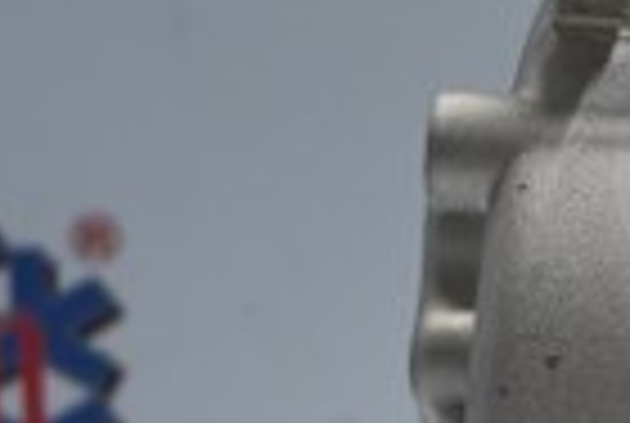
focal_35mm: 218
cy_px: 369
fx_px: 3823
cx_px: 1125
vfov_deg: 6.3
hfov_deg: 9.0
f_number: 5
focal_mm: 34
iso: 560
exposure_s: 1/50
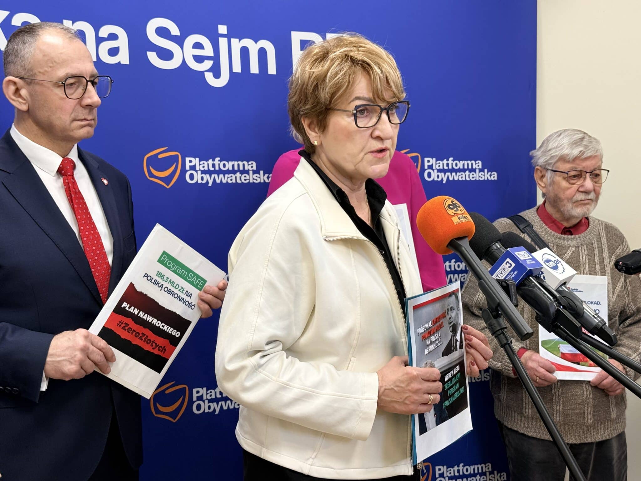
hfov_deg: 39.7
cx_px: 320
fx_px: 889
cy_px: 240
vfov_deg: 30.3
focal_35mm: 48
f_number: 1.78
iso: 100
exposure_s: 1/76
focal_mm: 6.76
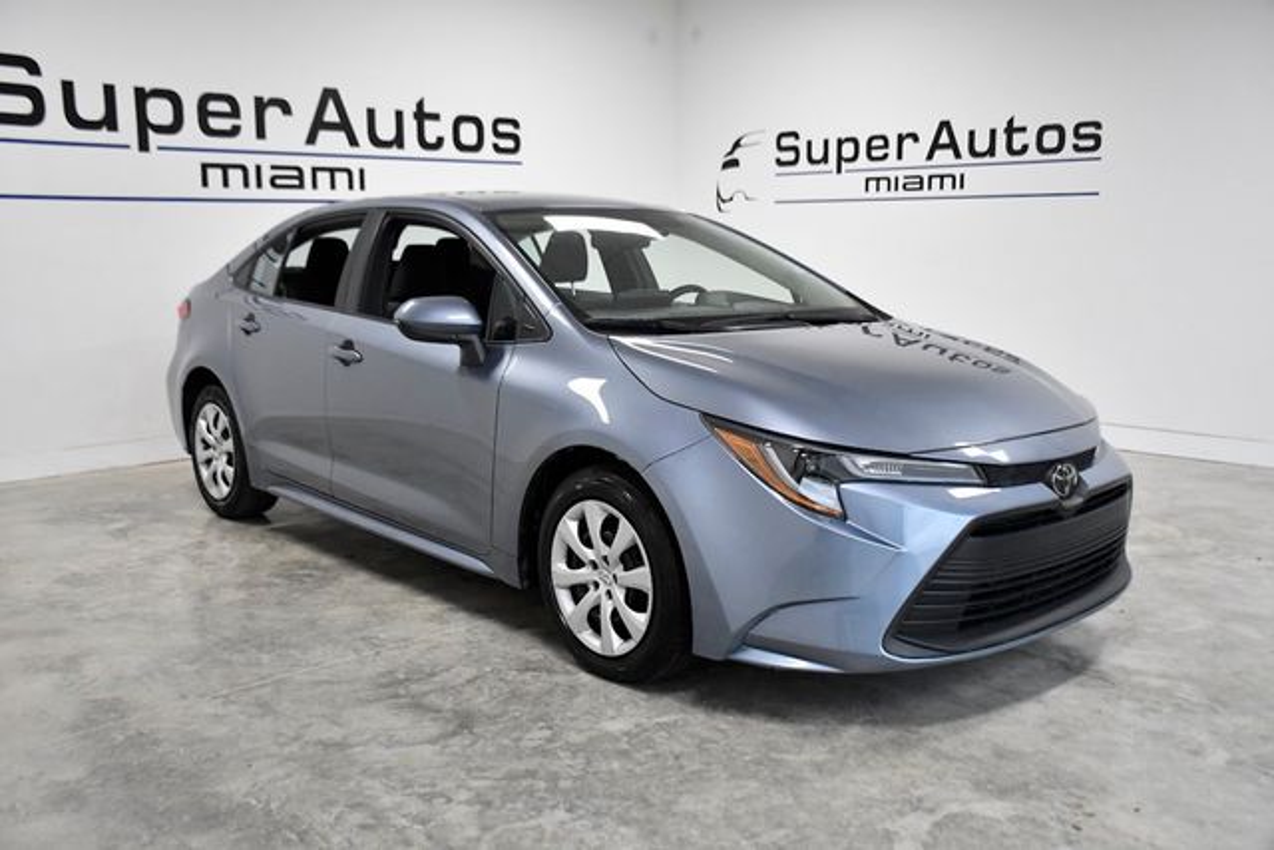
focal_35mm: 33
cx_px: 637
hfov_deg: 57.2
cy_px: 425
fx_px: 1168
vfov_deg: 40.0
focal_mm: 22
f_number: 3.5
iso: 2500
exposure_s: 1/1000
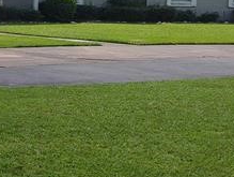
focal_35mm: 105
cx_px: -26
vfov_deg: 14.0
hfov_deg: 18.0
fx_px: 711
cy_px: 30
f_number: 1.8
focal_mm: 5.58
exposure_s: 1/1961
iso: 50
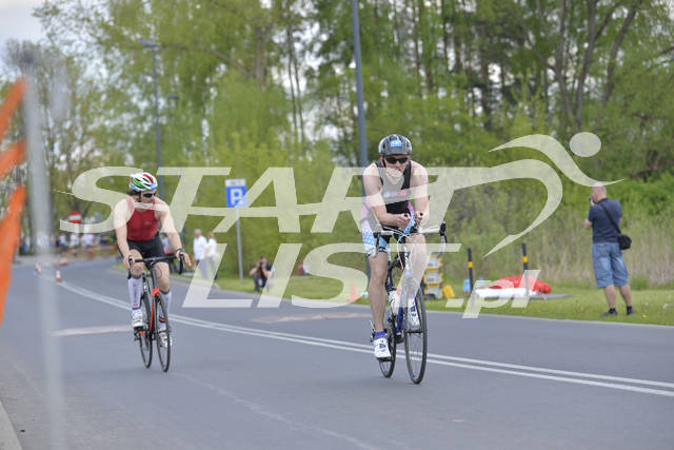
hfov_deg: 18.3
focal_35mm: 112
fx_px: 2097
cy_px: 225
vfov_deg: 12.2
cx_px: 337
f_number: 4
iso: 400
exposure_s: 1/2500
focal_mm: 112
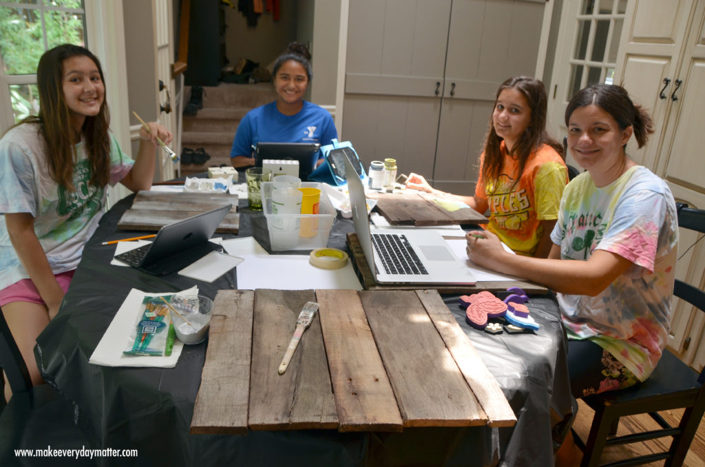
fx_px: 528
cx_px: 352
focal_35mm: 27
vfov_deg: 47.7
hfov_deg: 67.5
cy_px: 234
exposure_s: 1/100
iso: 400
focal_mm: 18
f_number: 5
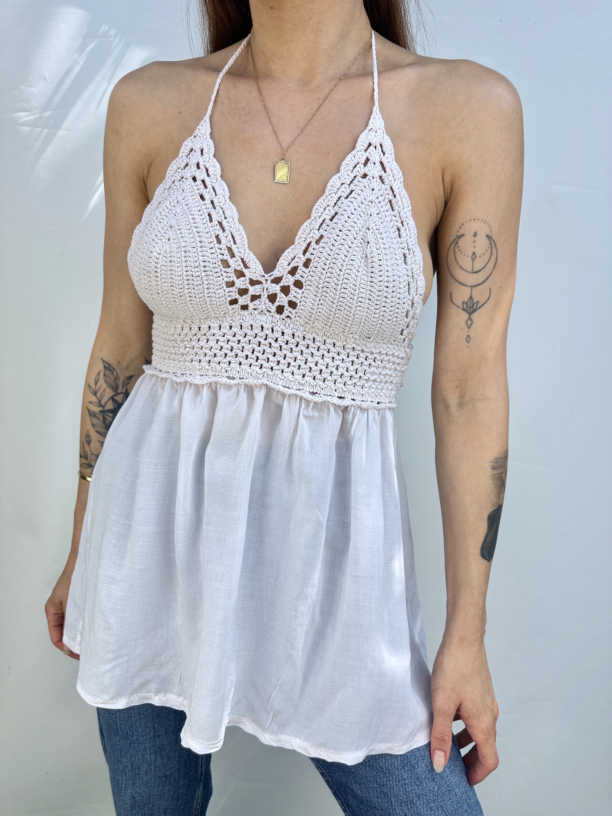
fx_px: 566
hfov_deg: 56.8
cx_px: 306
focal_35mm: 24
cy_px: 408
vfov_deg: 71.6
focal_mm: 6.86
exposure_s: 1/694
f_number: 1.78
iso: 80
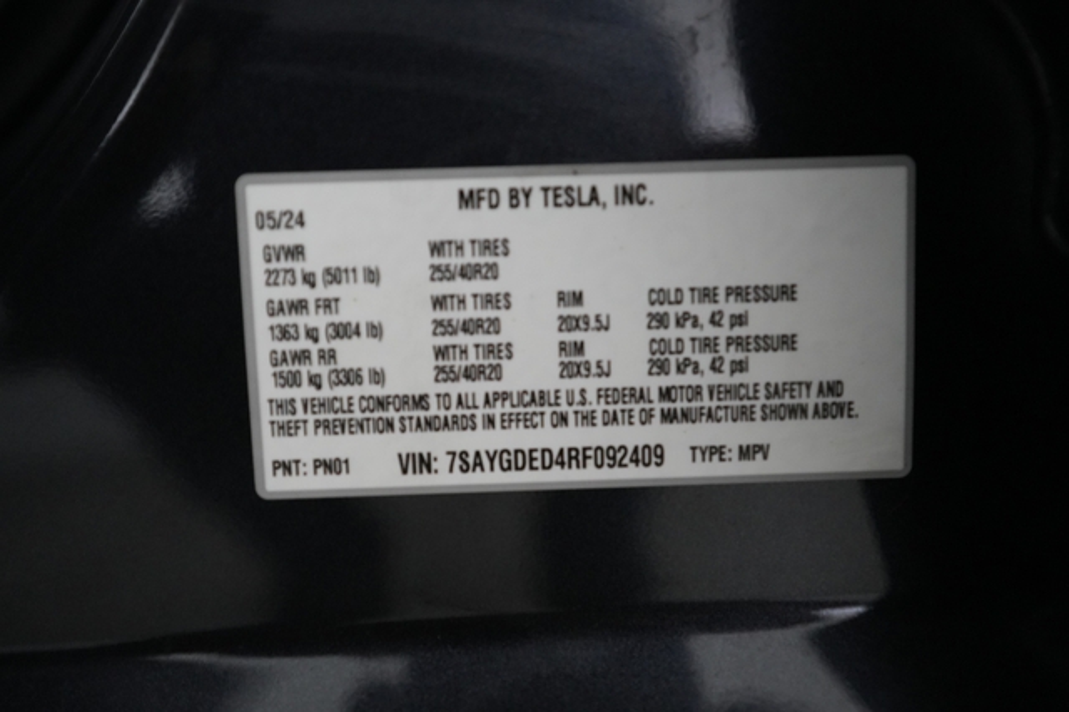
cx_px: 534
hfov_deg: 71.5
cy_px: 356
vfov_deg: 51.2
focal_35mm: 25
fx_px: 742
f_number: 2.8
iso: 5000
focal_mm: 25
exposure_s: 1/160
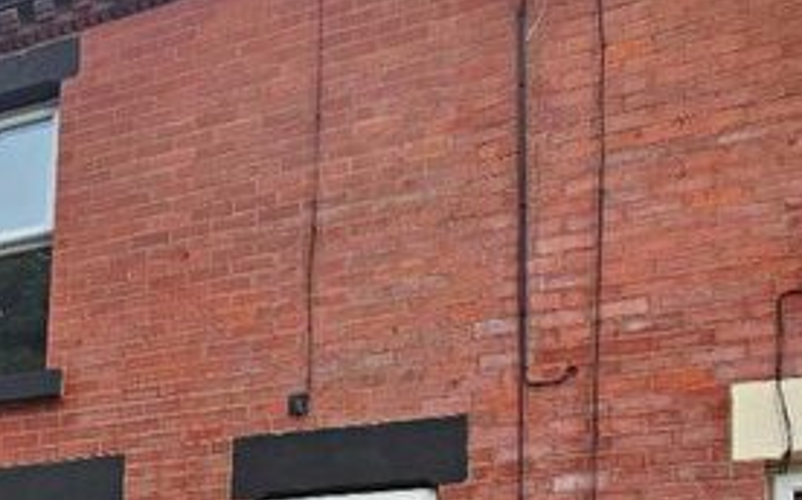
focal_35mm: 35
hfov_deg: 51.6
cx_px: 151
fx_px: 764
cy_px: 711
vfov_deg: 27.5
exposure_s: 1/447
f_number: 2.2
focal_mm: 2.2
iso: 50
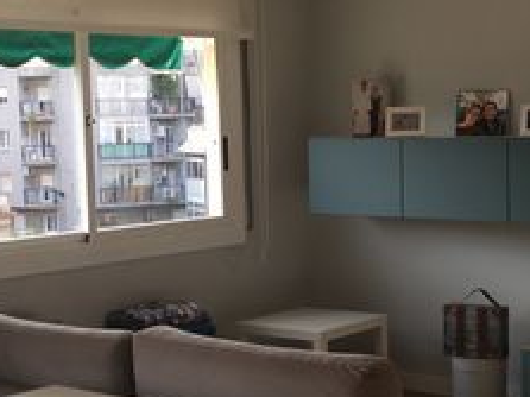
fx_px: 1194
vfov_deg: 18.9
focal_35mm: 78
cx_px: 359
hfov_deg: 24.9
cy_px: 223
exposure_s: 1/117
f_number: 2.2
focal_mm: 4.15
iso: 25
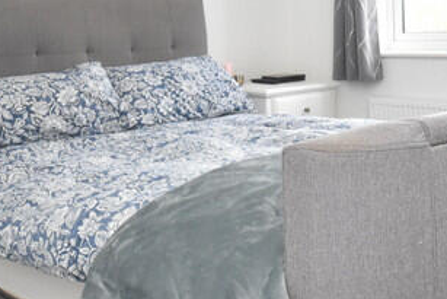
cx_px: 329
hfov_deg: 38.7
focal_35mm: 50
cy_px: -5
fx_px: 621
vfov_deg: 25.6
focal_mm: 10
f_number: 9
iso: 1600
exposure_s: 1/60
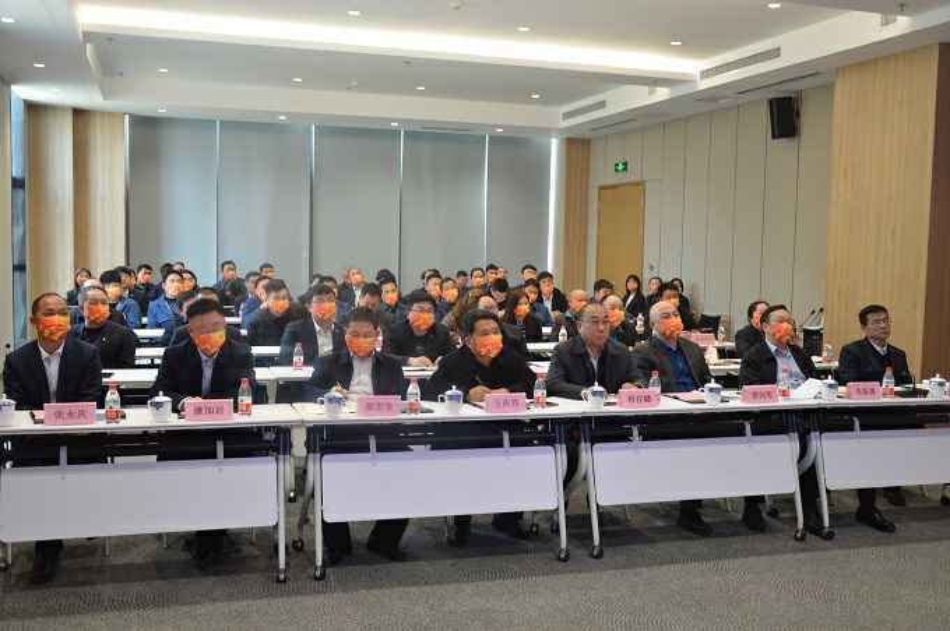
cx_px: 475
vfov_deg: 36.8
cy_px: 316
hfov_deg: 53.2
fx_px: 949
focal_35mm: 36
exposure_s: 1/60
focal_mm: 24
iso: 1100
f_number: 3.8
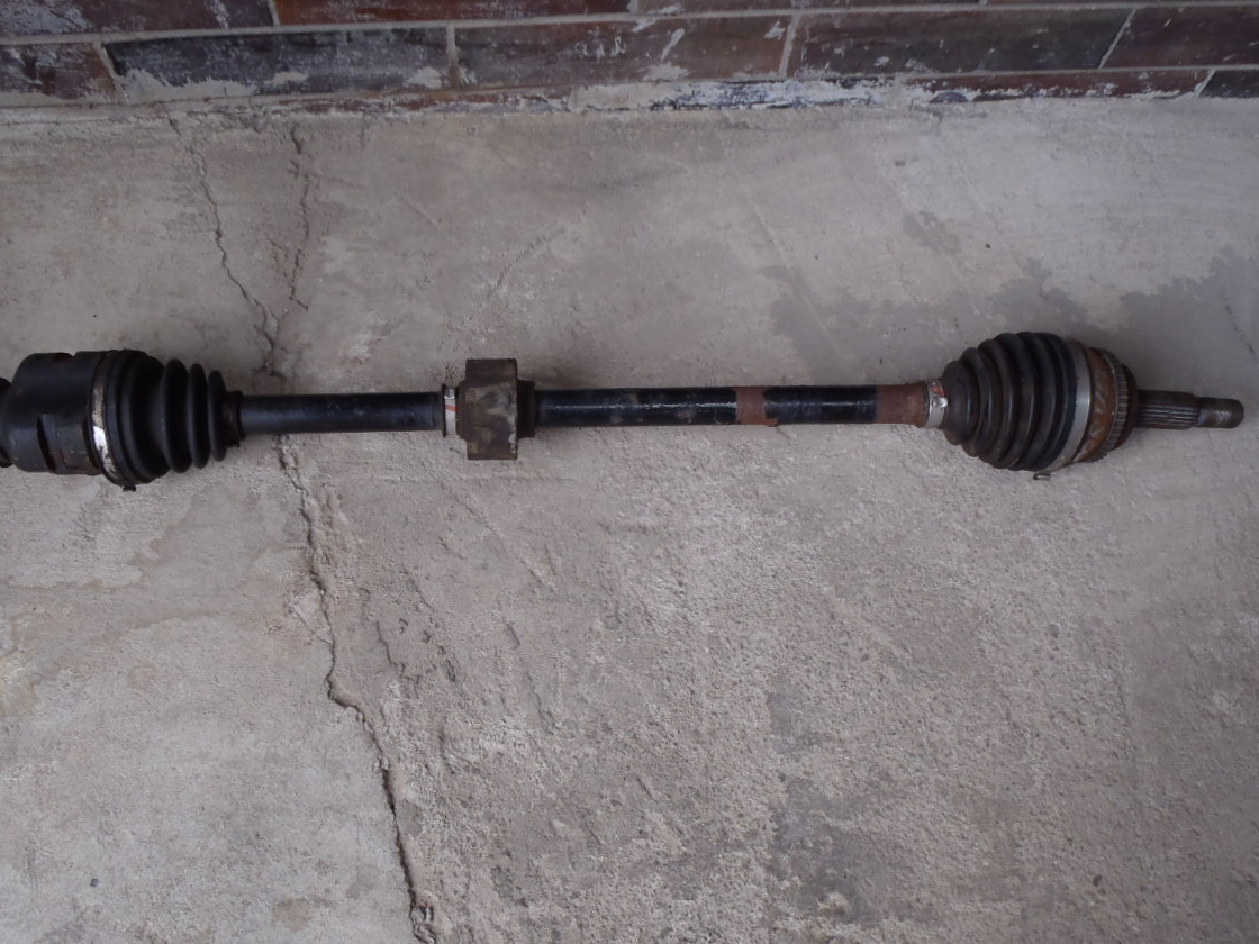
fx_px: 1164
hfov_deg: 56.7
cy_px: 520
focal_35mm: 32
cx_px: 562
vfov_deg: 44.1
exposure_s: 1/50
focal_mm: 5
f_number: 3.9
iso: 100
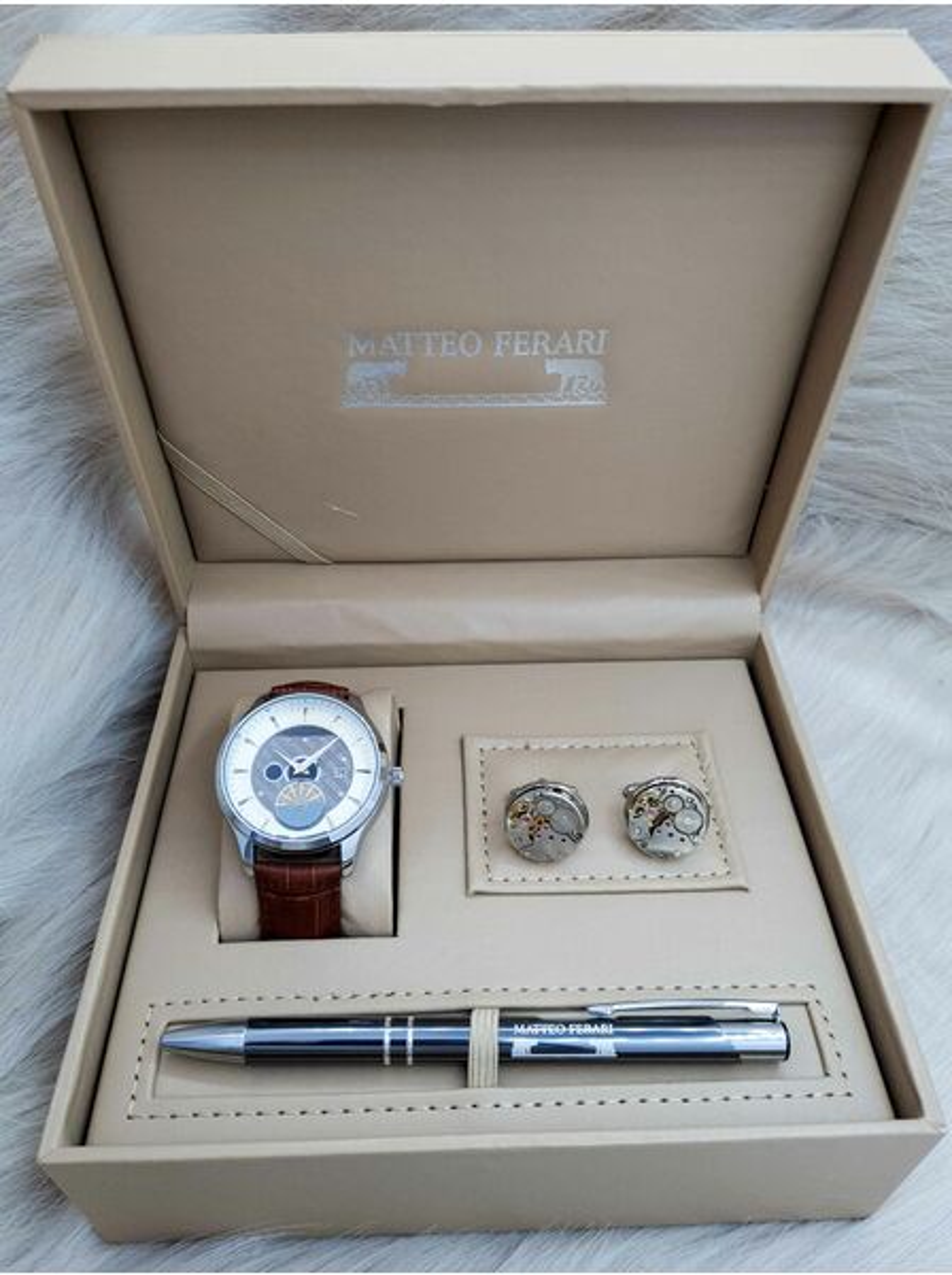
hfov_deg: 52.9
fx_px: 956
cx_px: 476
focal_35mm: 26
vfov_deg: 67.4
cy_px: 638
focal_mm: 5.4
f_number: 1.8
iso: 50
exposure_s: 1/646
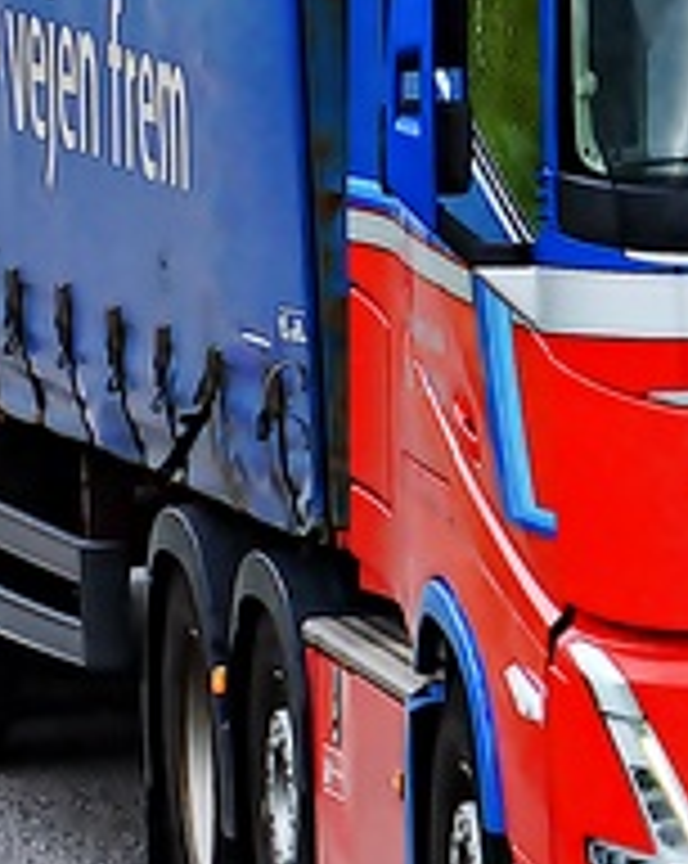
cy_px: 194
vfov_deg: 1.5
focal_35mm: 1289
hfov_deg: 1.2
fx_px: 32887
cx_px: 612
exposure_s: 1/800
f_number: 7.1
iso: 640
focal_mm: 220
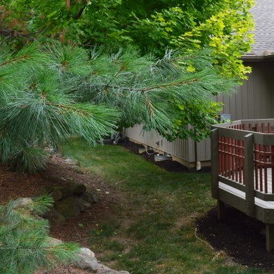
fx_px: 466
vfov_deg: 32.7
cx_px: 229
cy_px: 105
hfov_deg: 31.7
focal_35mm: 52
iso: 400
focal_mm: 20
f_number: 8
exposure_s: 1/80
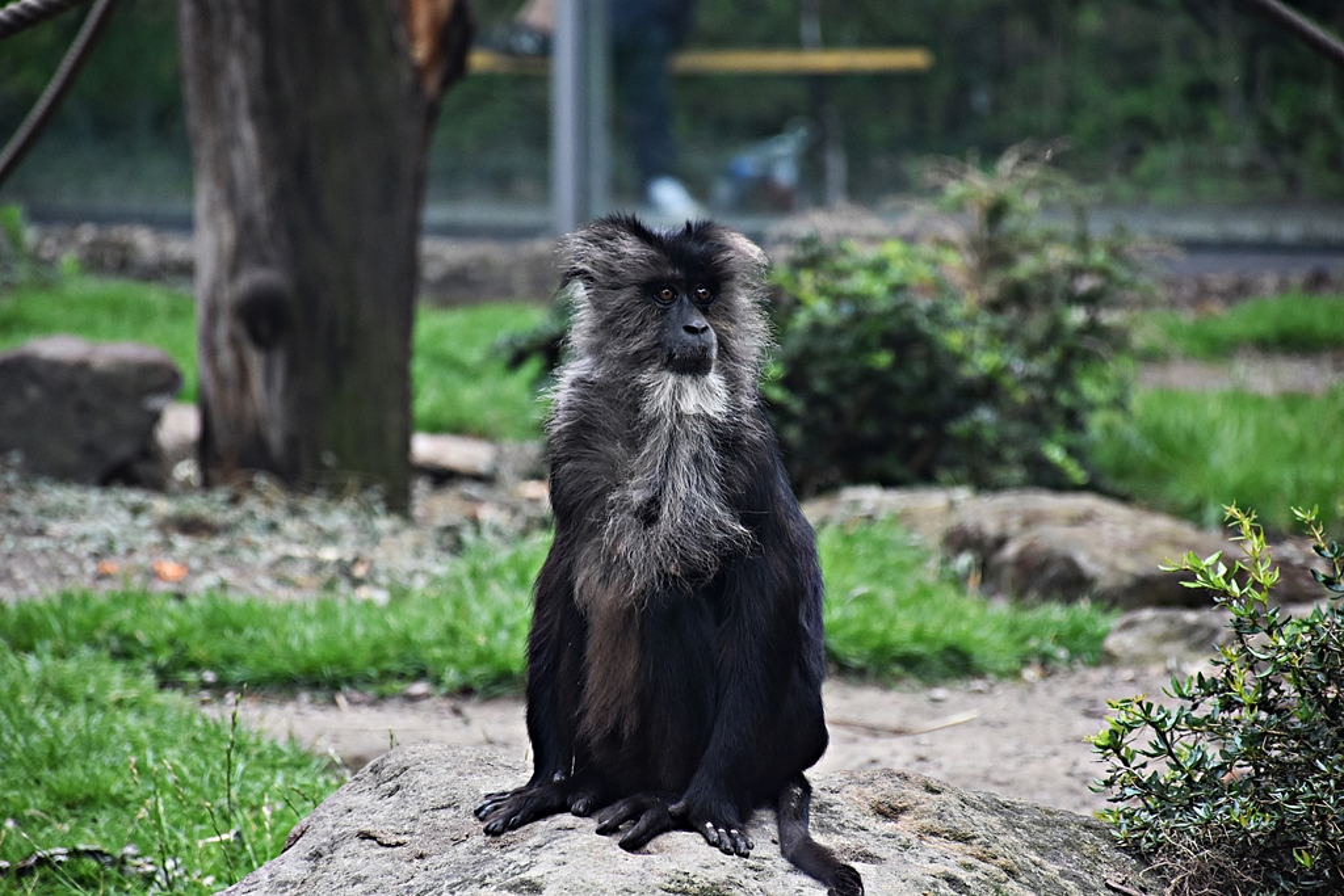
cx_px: 672
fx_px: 7841
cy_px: 448
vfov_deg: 6.5
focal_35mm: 210
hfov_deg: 9.8
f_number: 5.6
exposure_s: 1/125
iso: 800
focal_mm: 140
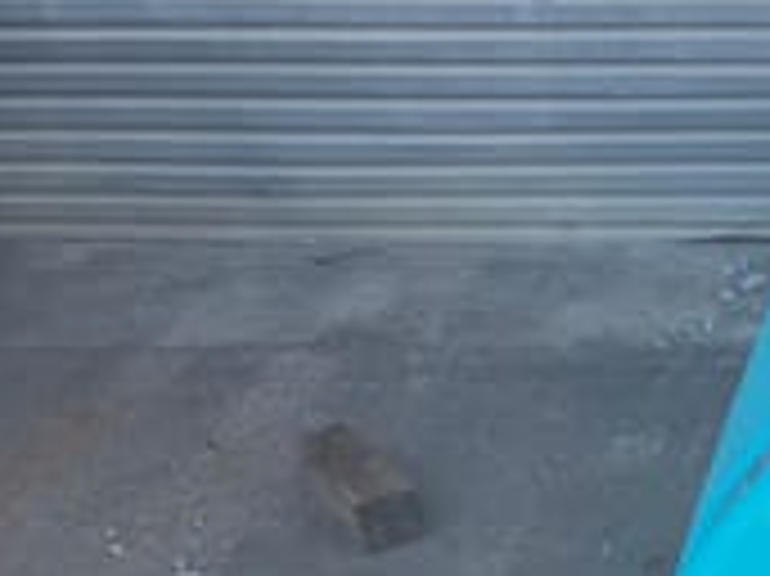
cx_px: 1117
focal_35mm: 82
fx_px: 1823
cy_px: 650
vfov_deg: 17.3
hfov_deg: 20.7
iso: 32
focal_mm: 3.99
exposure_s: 1/382
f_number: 1.8
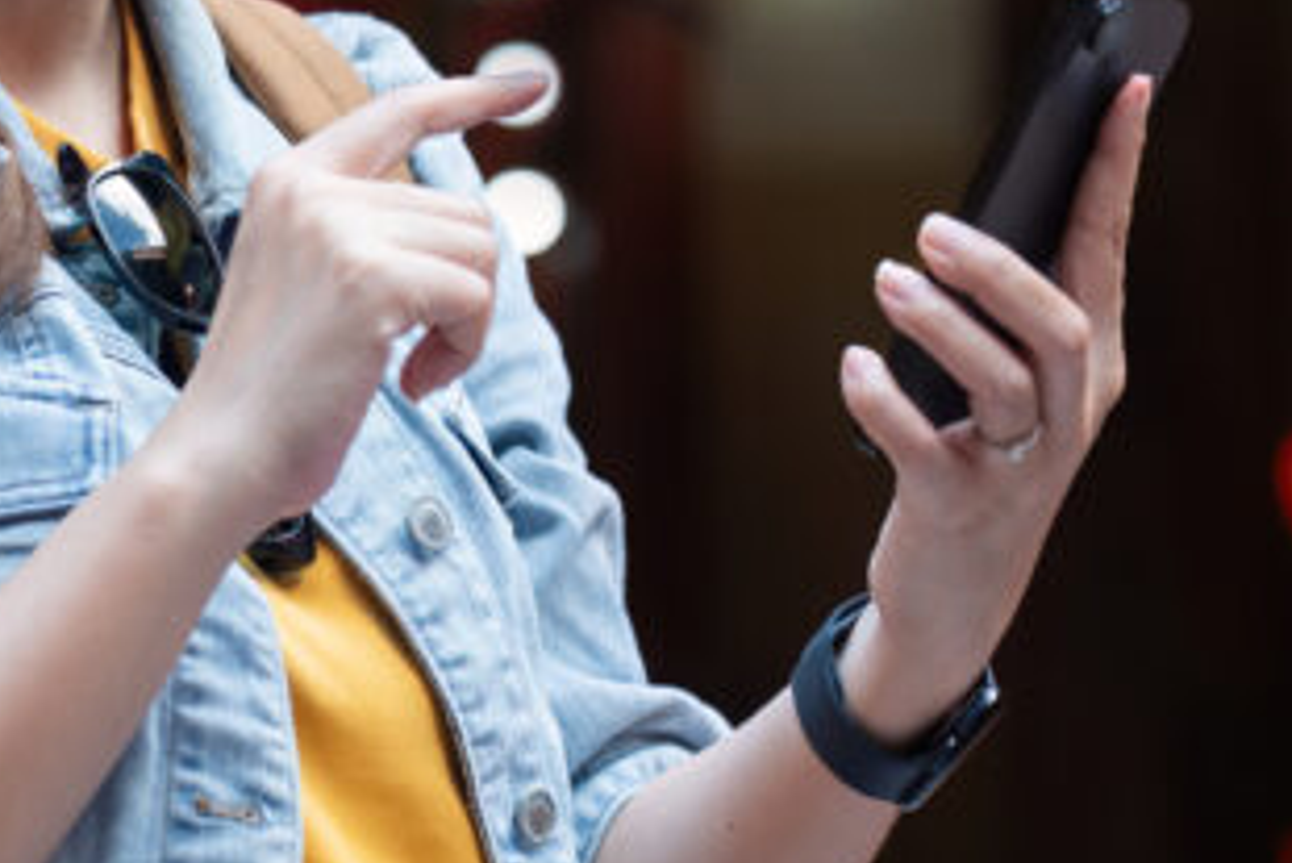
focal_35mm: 165
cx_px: 1067
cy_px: 6
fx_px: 5924
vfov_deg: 8.3
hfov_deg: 12.4
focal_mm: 50
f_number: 2
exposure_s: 1/200
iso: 125
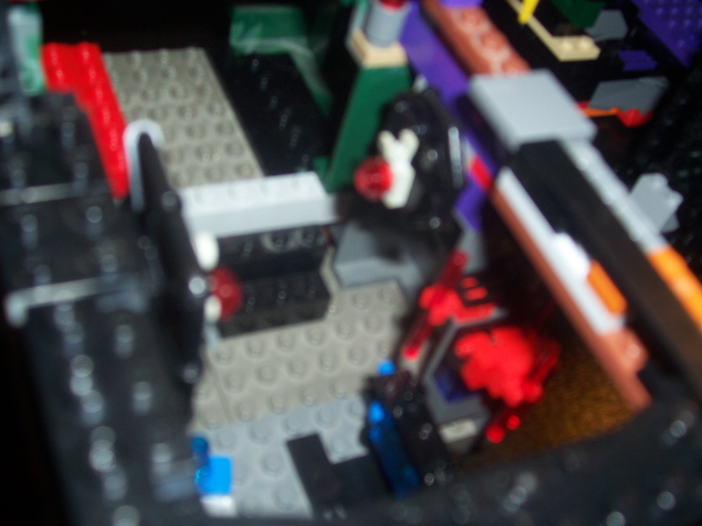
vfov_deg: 34.3
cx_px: 351
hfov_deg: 44.8
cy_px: 263
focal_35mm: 42
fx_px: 852
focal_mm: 7
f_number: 3
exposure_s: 1/60
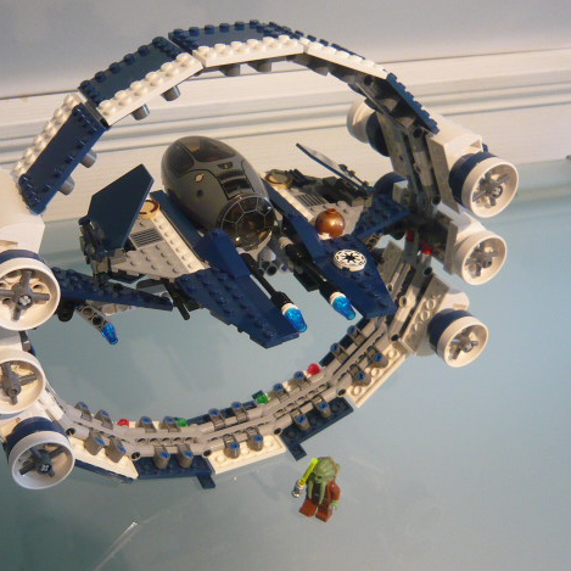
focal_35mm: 41
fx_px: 765
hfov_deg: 40.7
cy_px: 281
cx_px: 219
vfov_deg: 40.9
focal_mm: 4.6
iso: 200
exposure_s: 1/10
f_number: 2.8
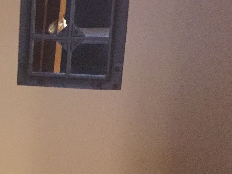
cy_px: 160
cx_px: -150
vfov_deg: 14.3
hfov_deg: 16.8
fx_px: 684
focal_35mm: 102
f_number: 2.2
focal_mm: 4.15
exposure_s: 1/30
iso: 320
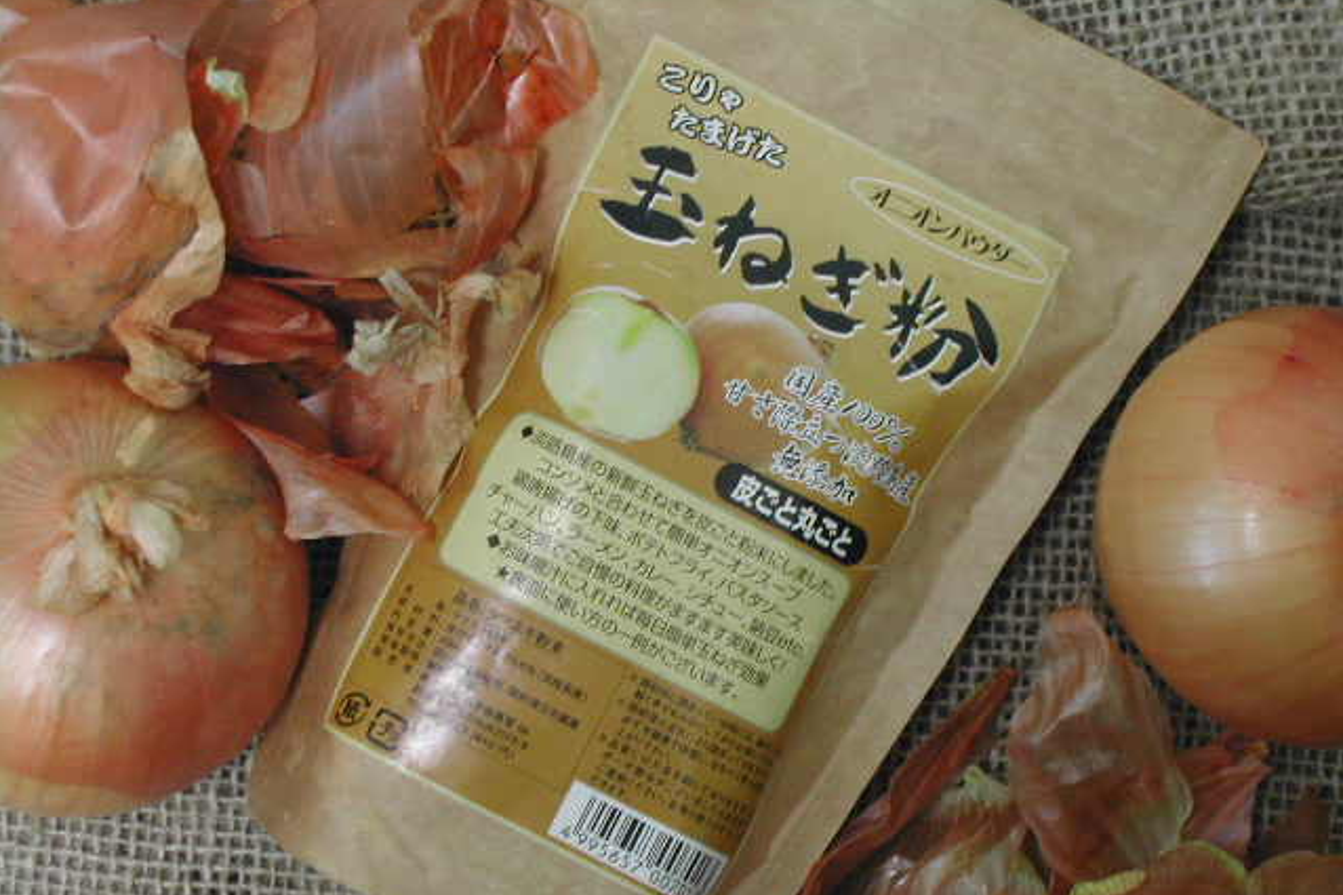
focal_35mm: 119
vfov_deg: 11.5
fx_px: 4438
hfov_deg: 17.2
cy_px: 497
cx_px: 672
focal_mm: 24
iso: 110
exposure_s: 1/3.7
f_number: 4.9
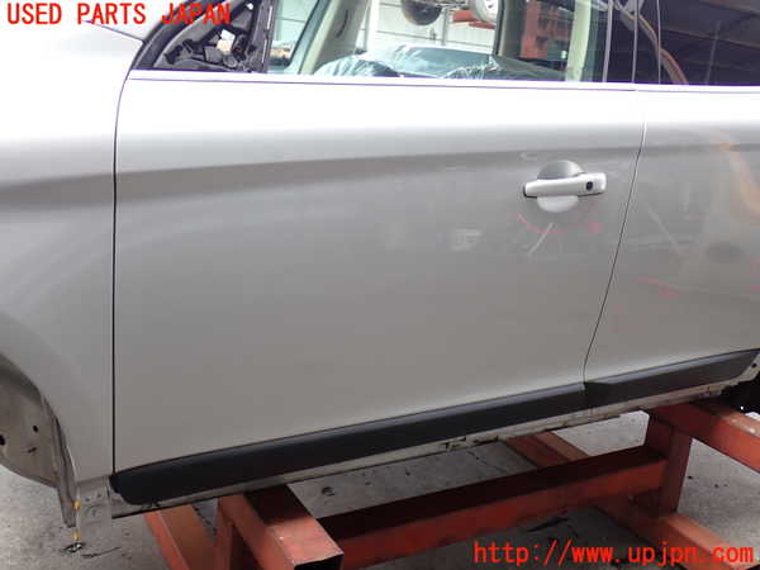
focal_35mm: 36
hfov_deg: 51.4
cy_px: 285
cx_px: 380
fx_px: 790
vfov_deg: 39.7
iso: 100
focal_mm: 6.37
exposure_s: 1/100
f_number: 2.5
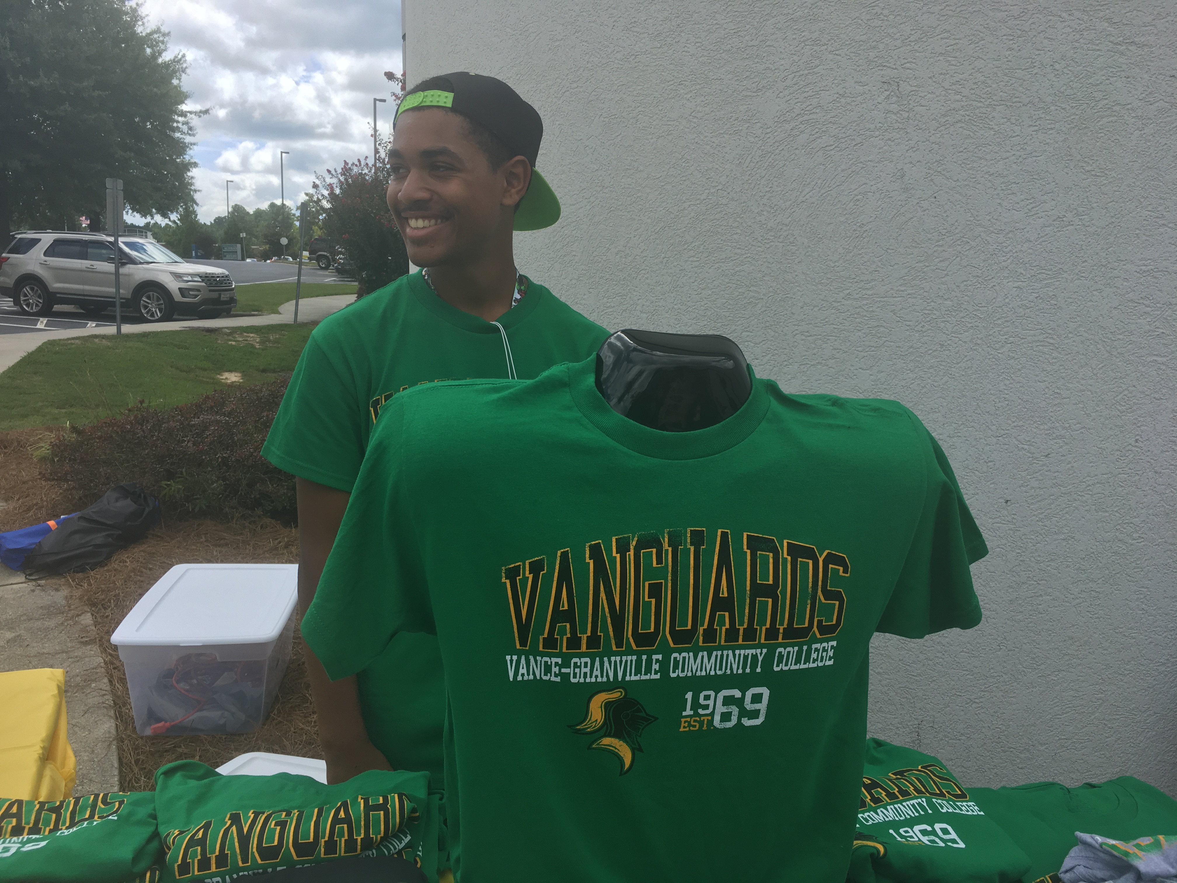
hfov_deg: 61.7
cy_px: 442
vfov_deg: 48.2
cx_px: 588
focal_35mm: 29
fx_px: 986
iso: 25
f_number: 2.2
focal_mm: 4.15
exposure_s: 1/962
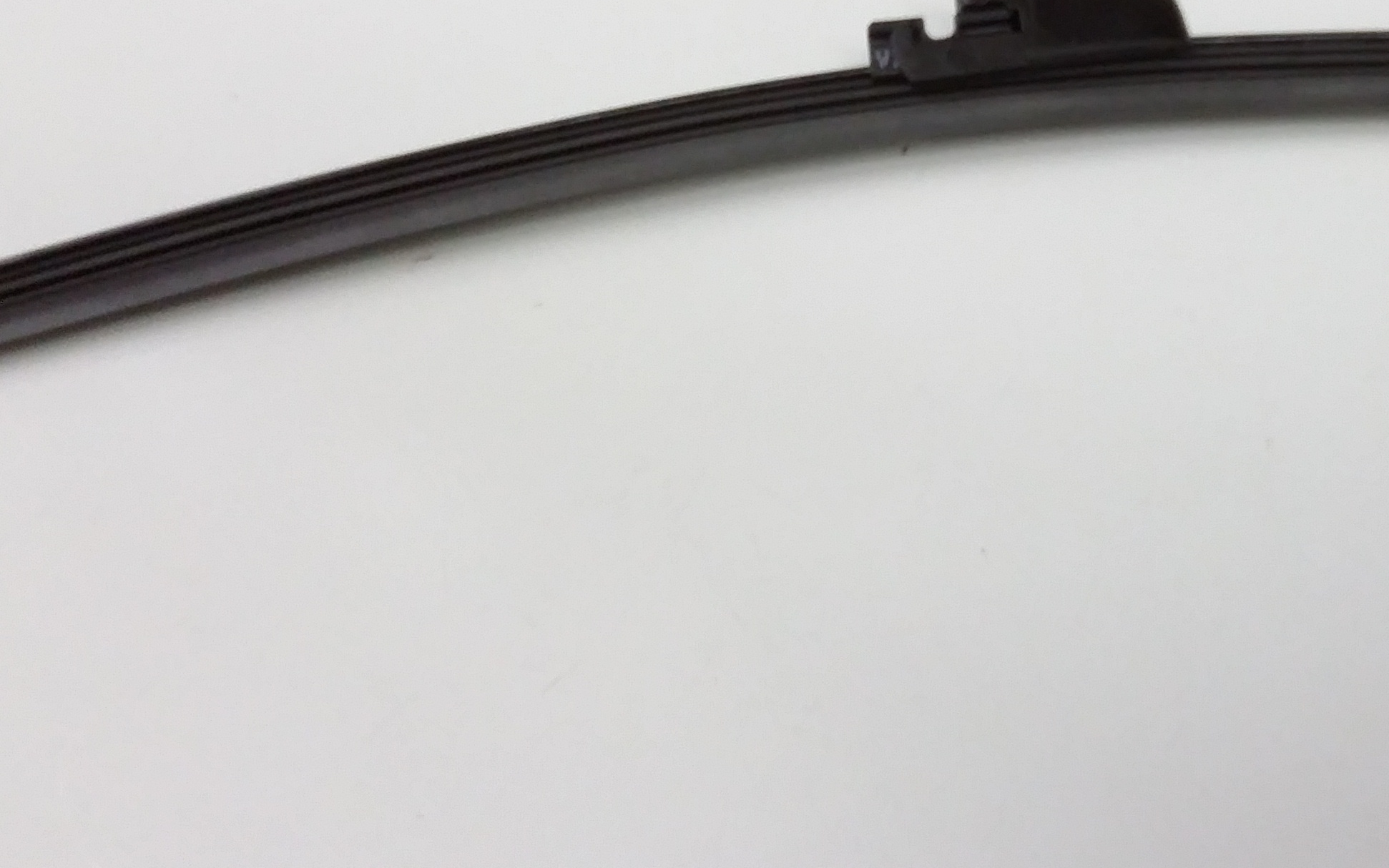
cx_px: 938
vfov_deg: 22.6
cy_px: 278
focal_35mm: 57
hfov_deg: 35.3
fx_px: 2158
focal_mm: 3.4
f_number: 2.4
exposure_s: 1/20
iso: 160
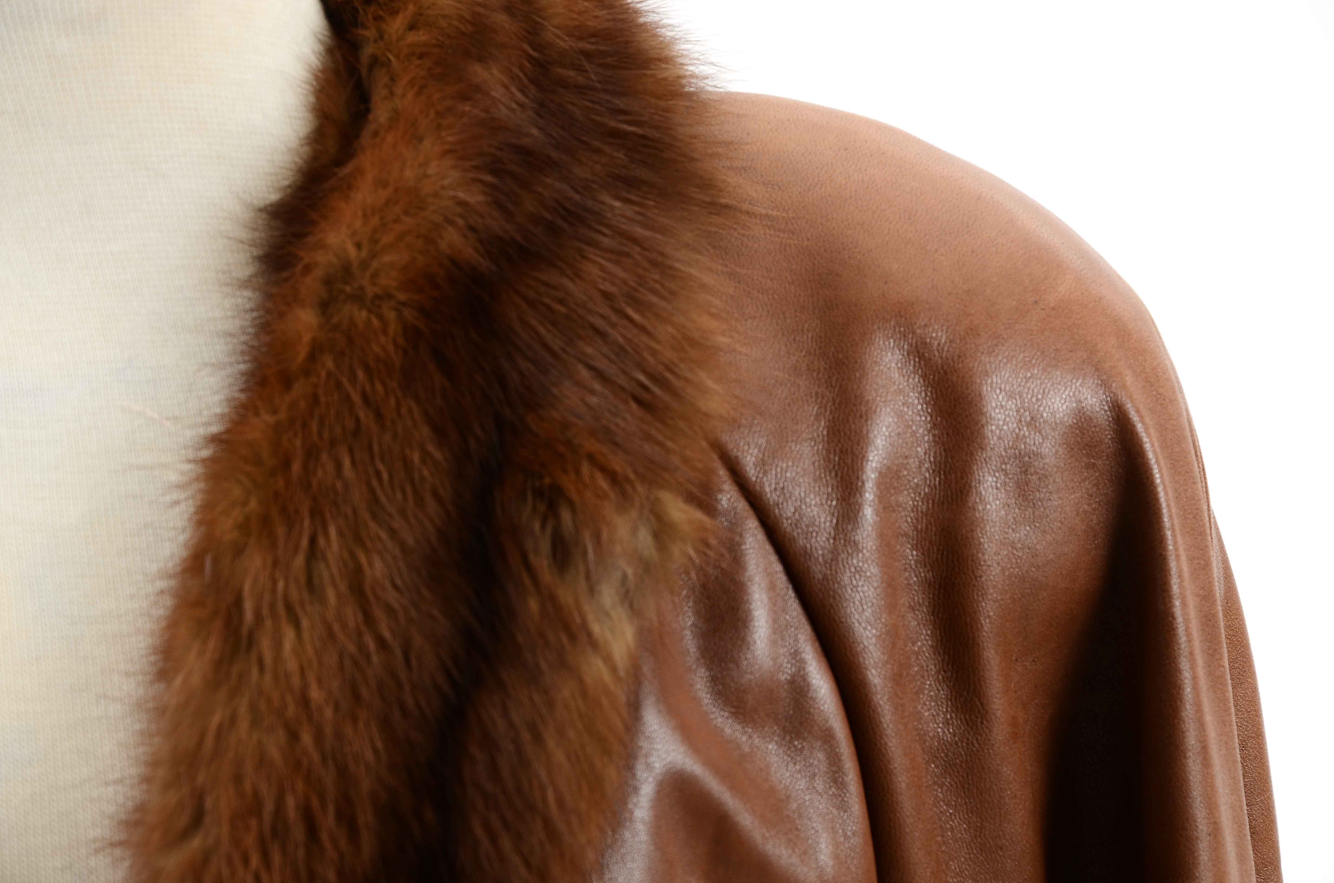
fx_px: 5824
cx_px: 667
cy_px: 442
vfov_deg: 8.7
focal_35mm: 158
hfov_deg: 13.1
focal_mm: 105
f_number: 8
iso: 160
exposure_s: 1/80
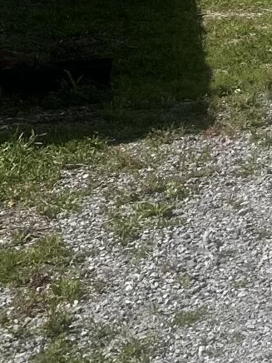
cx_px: 575
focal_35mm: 110
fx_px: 1152
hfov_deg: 11.8
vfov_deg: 16.7
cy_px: -131
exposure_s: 1/9709
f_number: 1.78
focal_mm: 6.86
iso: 80
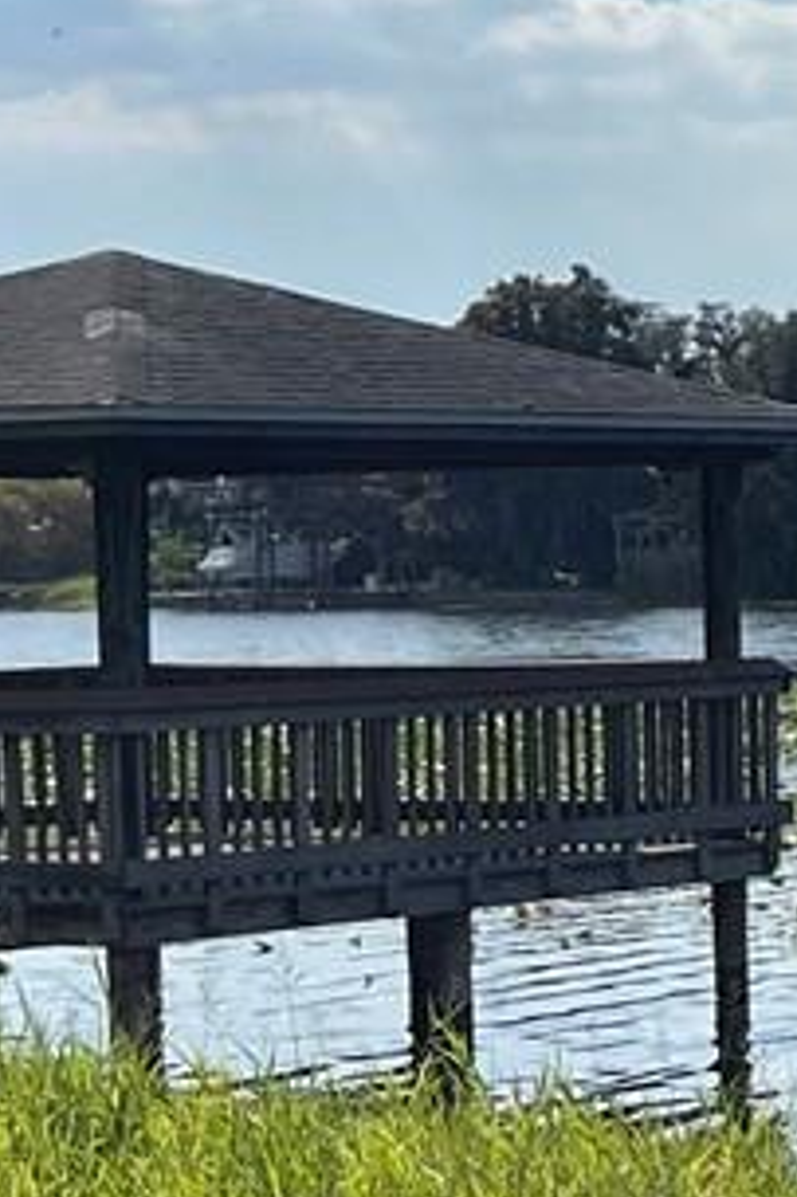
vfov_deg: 14.5
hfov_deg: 8.3
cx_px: 2277
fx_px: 4721
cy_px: 624
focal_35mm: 142
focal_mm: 5.7
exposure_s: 1/10309
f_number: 1.5
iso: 50
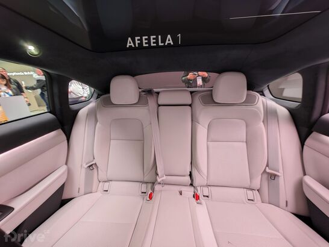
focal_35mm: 12
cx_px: 164
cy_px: 124
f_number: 1.8
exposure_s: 1/24
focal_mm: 2.03
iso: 400
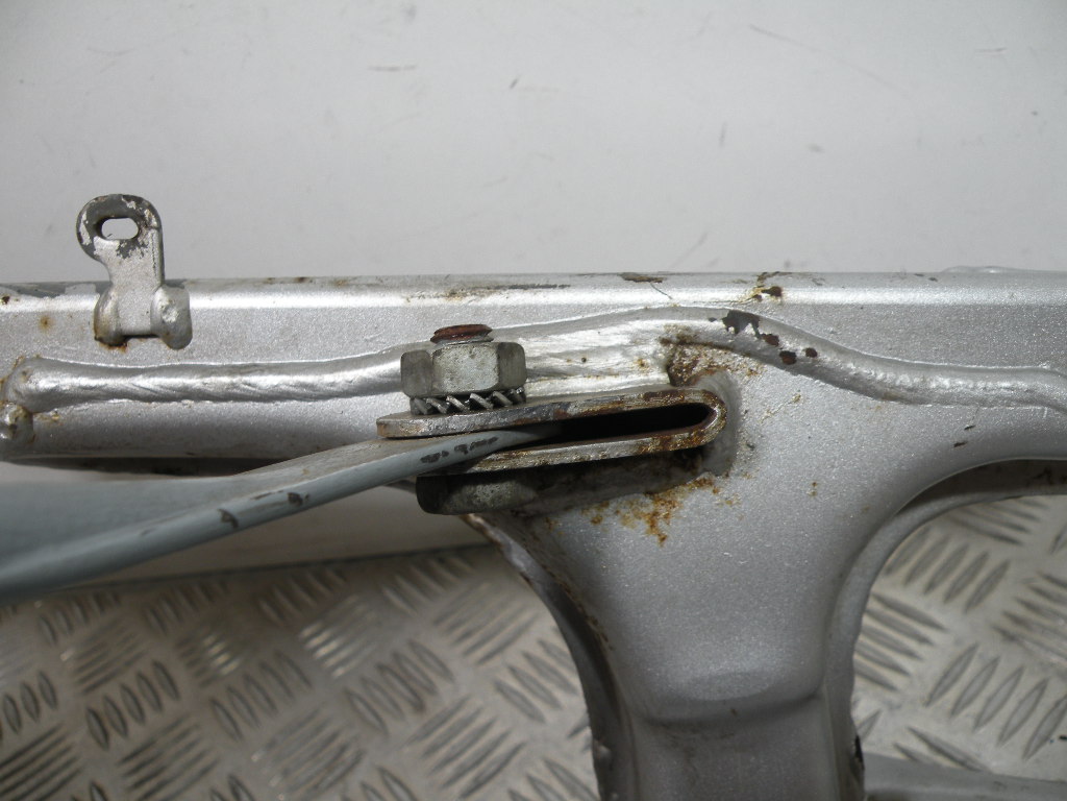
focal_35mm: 27
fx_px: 832
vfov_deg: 51.4
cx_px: 534
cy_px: 400
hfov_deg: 65.3
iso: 64
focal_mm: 4.7
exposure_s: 1/83
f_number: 3.2
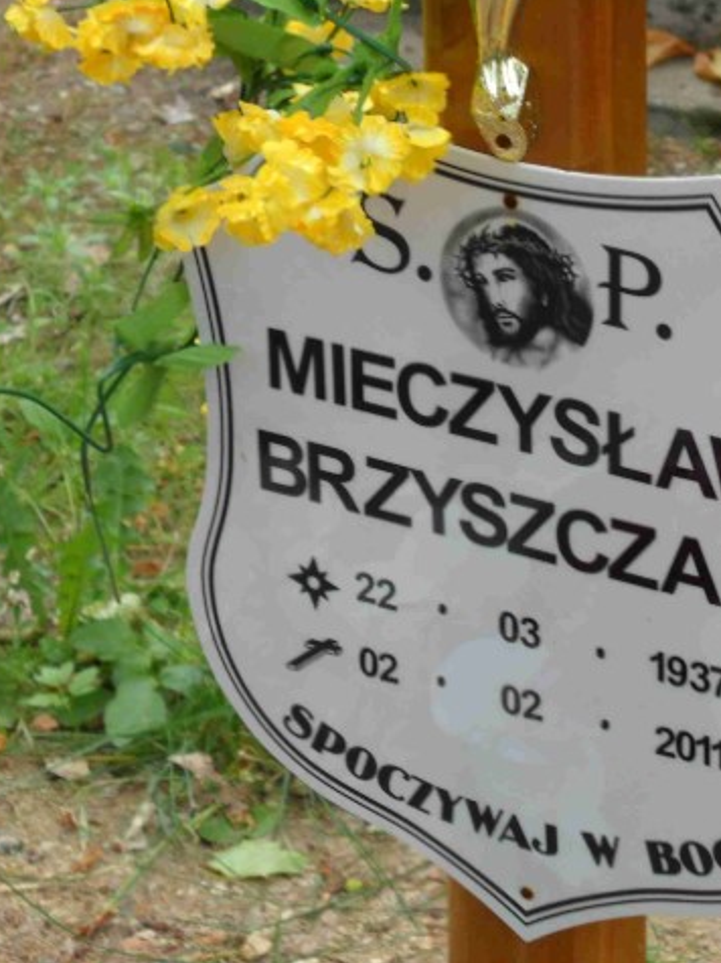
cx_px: 557
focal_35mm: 167
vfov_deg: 11.8
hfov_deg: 8.9
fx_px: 4640
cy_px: 478
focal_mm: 20.49
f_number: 6
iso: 77
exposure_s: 1/60
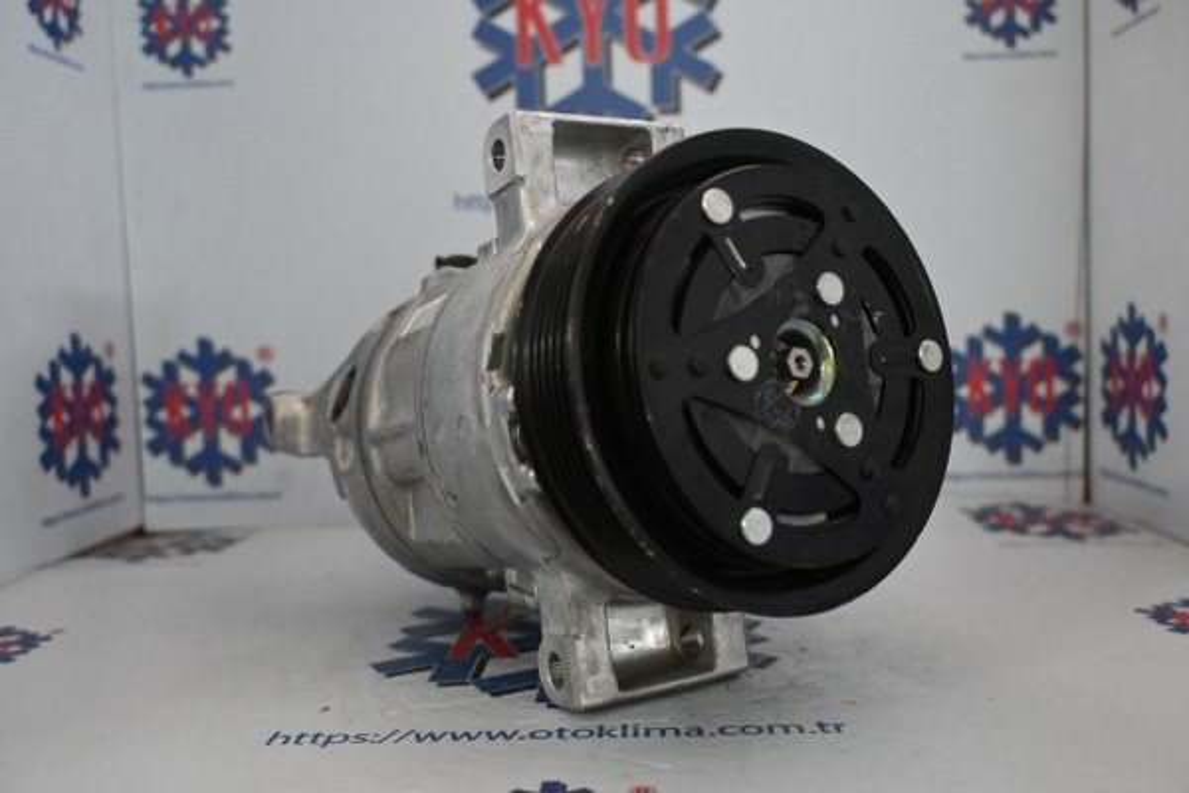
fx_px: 1065
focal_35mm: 32
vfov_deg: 40.8
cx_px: 594
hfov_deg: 58.3
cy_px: 396
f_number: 4
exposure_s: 1/60
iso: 4000
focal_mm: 21.5
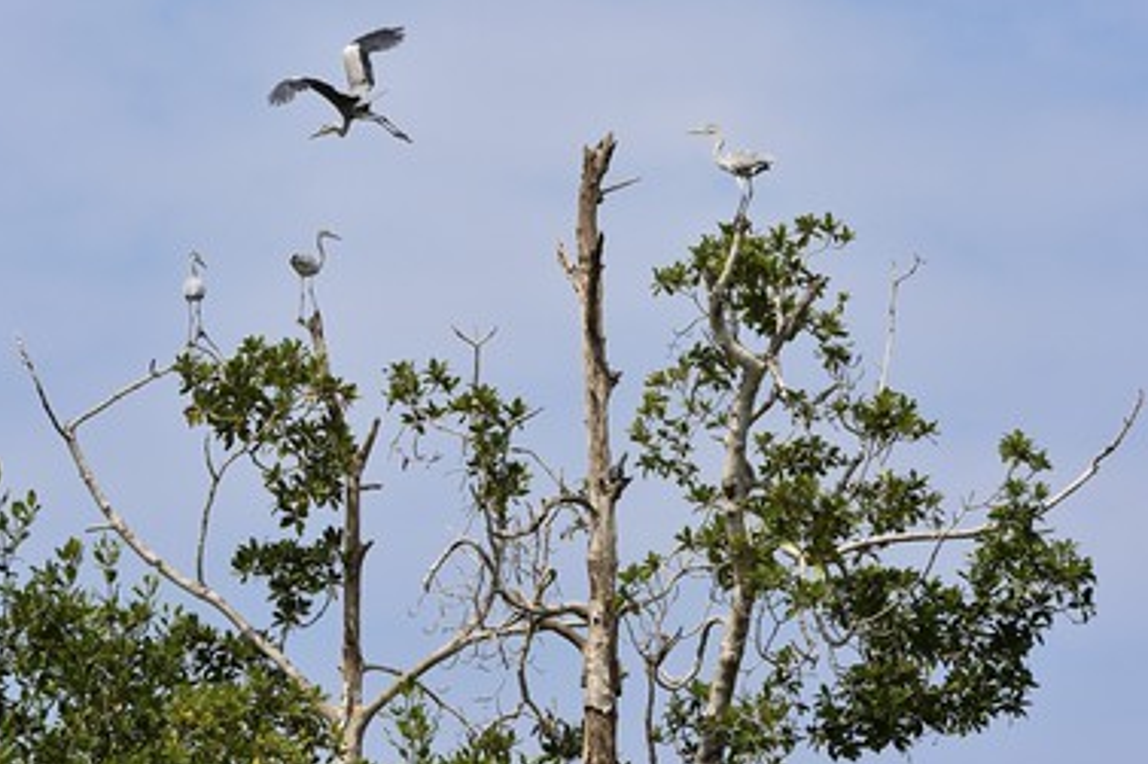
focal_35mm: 223
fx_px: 7108
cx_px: 569
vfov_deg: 6.2
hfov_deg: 9.2
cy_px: 347
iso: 400
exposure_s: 1/800
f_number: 13
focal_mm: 200
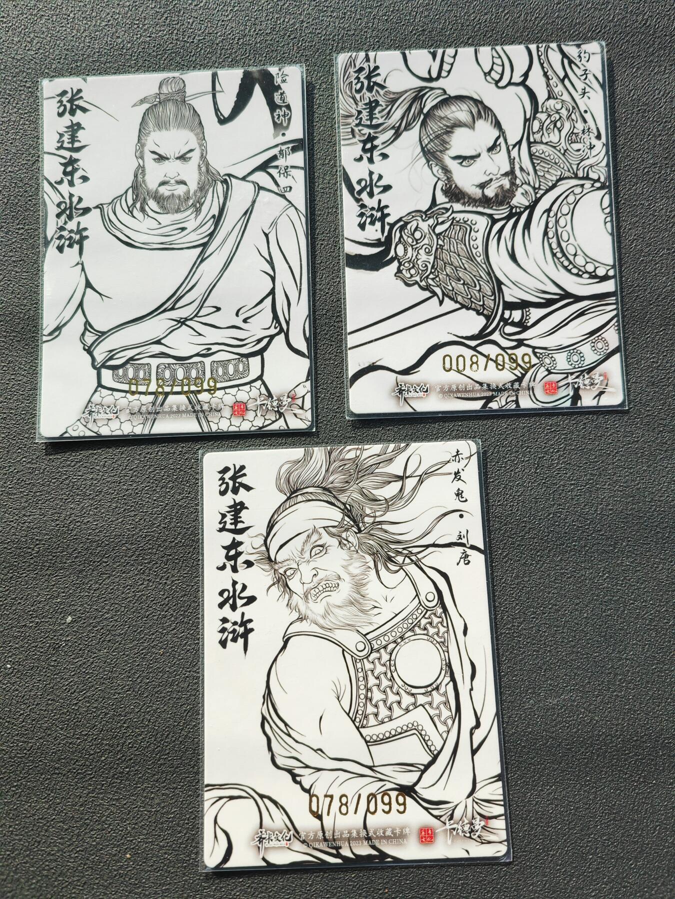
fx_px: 702
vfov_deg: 65.3
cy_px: 450
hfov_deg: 51.4
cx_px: 338
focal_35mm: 27
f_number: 1.8
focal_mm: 5.53
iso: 125
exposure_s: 1/100
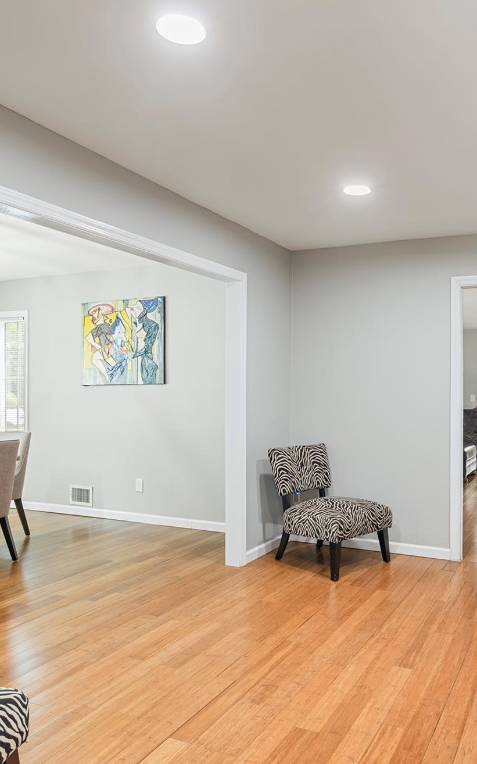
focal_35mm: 27
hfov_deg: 45.2
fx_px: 562
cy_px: 393
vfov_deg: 68.4
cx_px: 323
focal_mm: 17
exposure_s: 13
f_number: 9
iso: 100
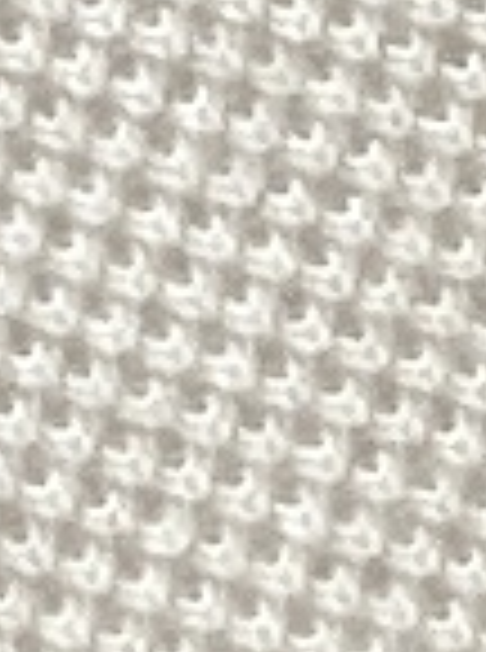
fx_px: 3911
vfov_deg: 7.9
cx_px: -137
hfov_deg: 7.0
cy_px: 2113
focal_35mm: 208
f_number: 1.8
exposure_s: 1/122
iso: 50
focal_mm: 4.25
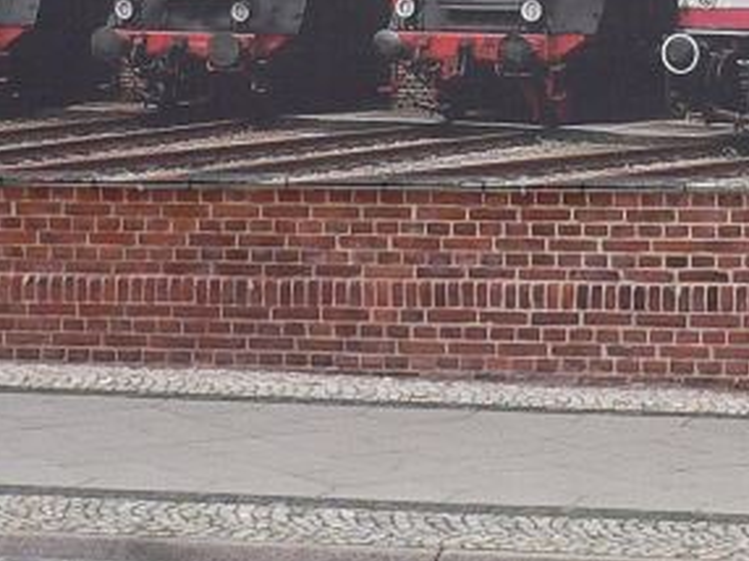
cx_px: 670
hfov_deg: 13.3
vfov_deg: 9.9
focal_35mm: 147
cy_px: -87
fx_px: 3178
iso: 100
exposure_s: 1/200
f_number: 2.8
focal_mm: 5.8
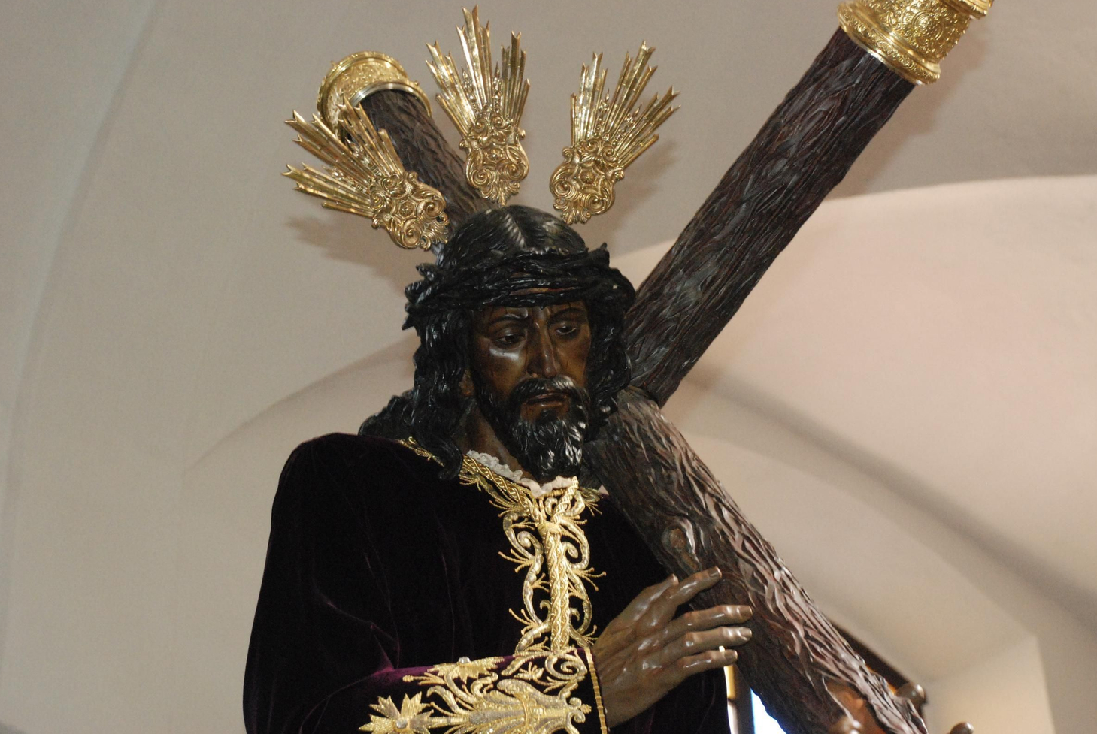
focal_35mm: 102
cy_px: 344
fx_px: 3112
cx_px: 565
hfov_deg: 20.0
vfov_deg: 13.5
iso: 1600
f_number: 5.6
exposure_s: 1/60
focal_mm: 62
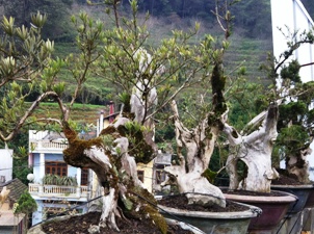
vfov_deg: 27.6
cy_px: 173
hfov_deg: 36.5
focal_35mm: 52
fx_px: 471
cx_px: 104
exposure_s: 1/164
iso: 80
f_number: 2.8
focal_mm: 3.85
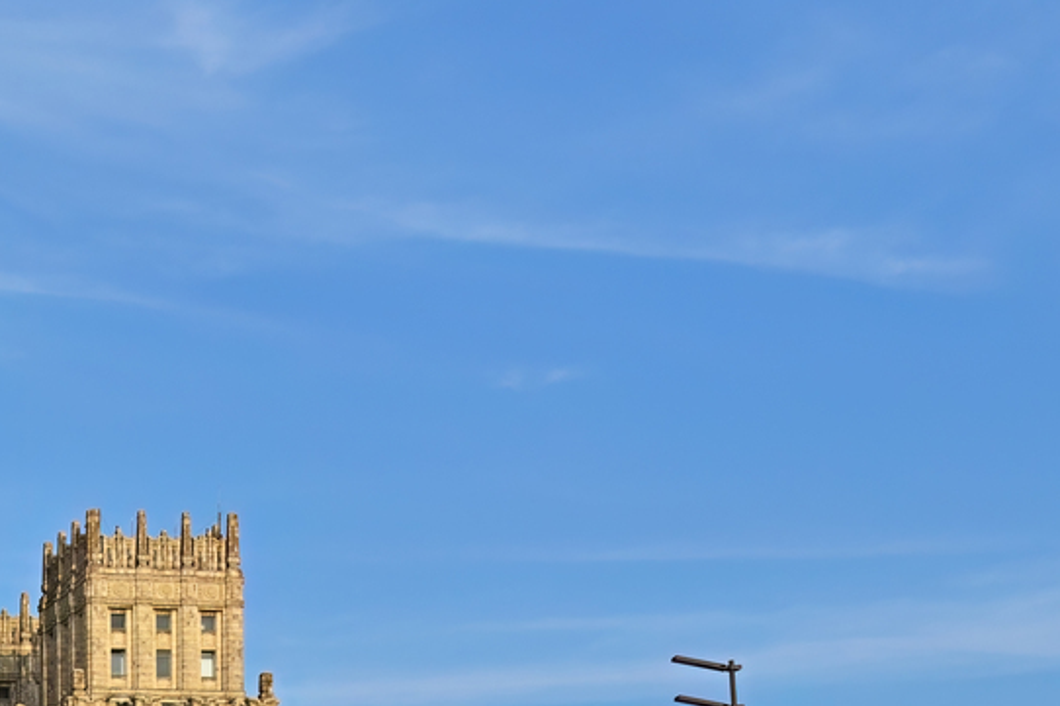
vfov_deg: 11.7
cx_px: -246
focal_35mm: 117
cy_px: 520
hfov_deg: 16.7
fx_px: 3444
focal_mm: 33
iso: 200
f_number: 9
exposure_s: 1/800
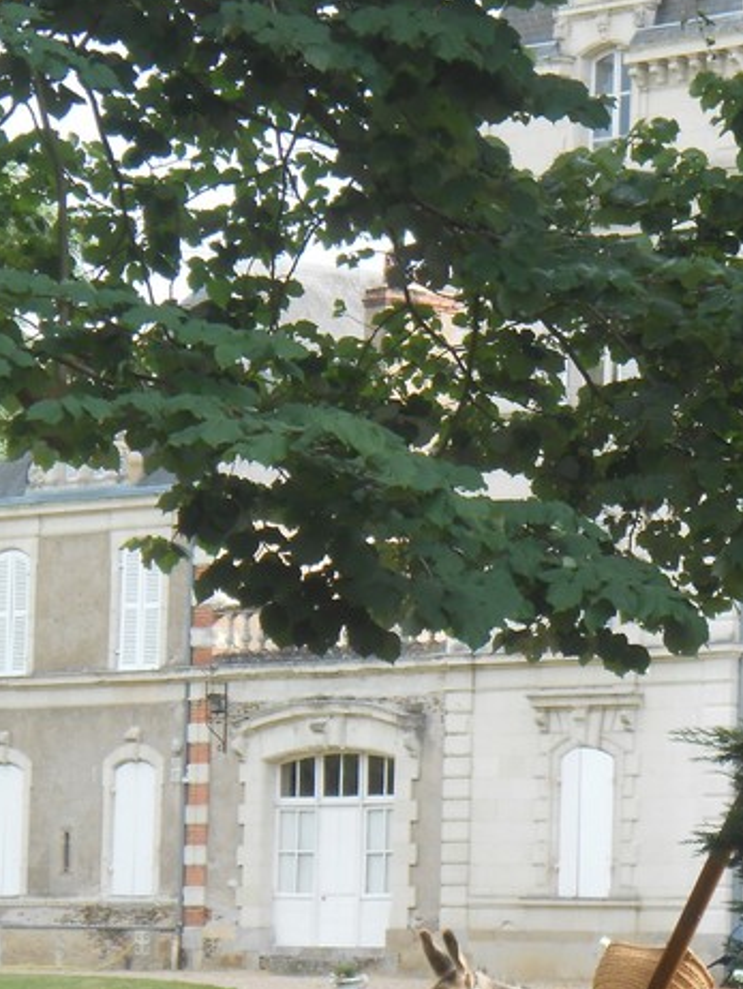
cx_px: 604
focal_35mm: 206
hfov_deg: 7.2
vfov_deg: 9.6
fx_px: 5890
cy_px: 422
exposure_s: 1/80
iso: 80
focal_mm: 21.2
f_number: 5.5
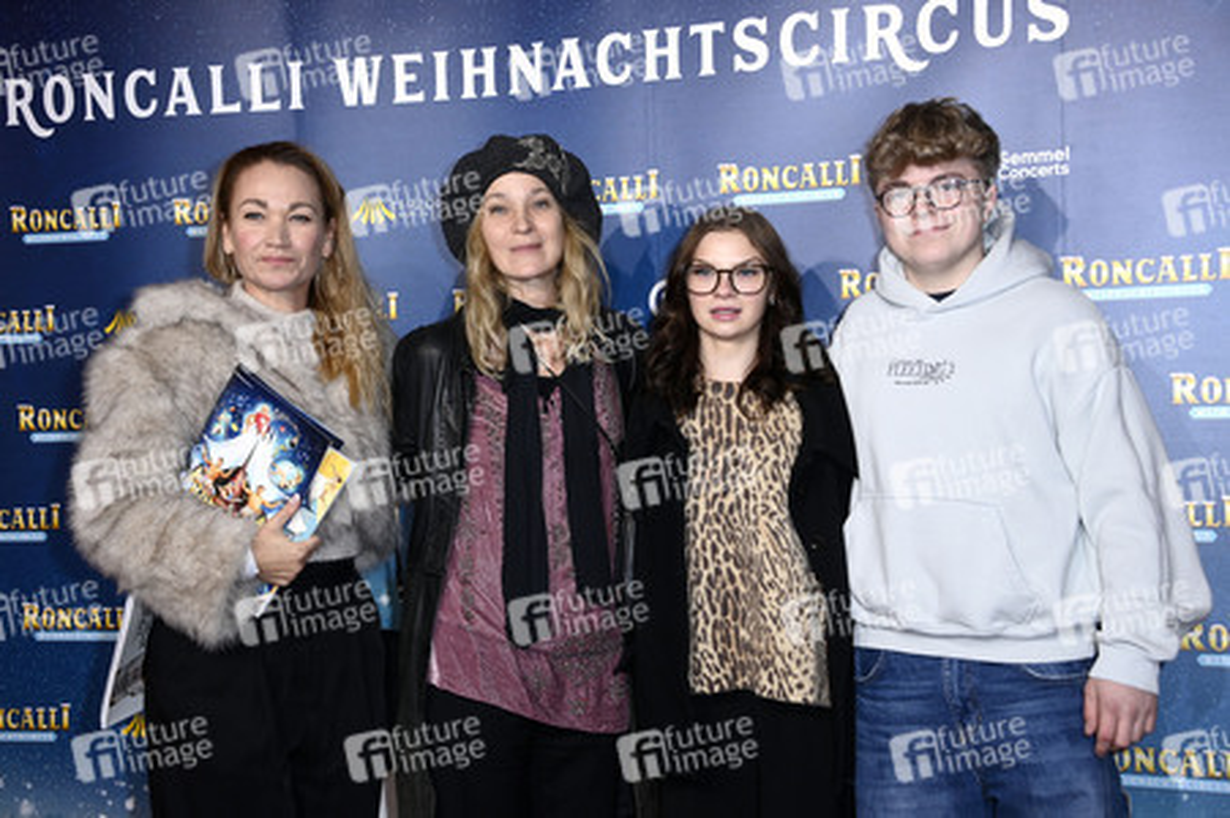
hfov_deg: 38.2
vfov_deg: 26.0
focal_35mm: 52
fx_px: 1775
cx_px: 615
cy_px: 409
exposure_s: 1/250
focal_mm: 52
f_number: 5.6
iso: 1250
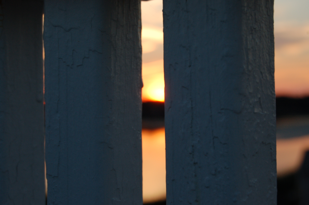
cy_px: 102
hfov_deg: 24.6
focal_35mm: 82
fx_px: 707
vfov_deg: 16.5
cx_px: 154
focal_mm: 55
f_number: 9
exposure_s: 1/125
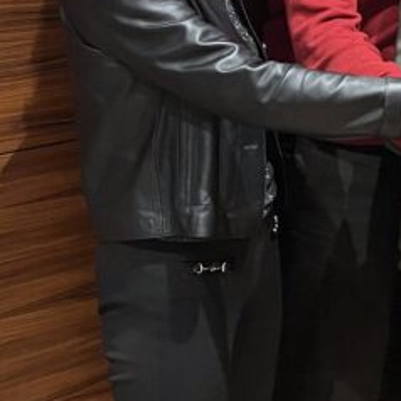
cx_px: 566
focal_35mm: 99
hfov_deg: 16.3
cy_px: 84
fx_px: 1298
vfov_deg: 17.4
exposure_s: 1/50
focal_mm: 5.1
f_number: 1.6
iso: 320
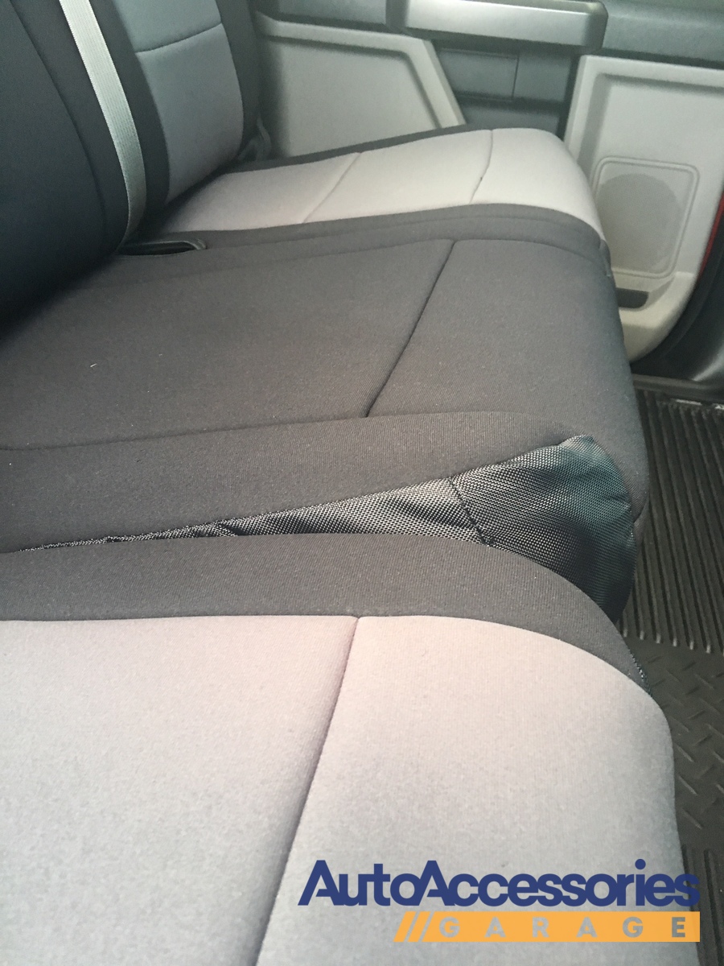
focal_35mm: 29
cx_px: 362
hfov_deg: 48.2
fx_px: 809
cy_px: 483
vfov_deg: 61.7
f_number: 2.2
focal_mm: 4.15
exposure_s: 1/33
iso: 160
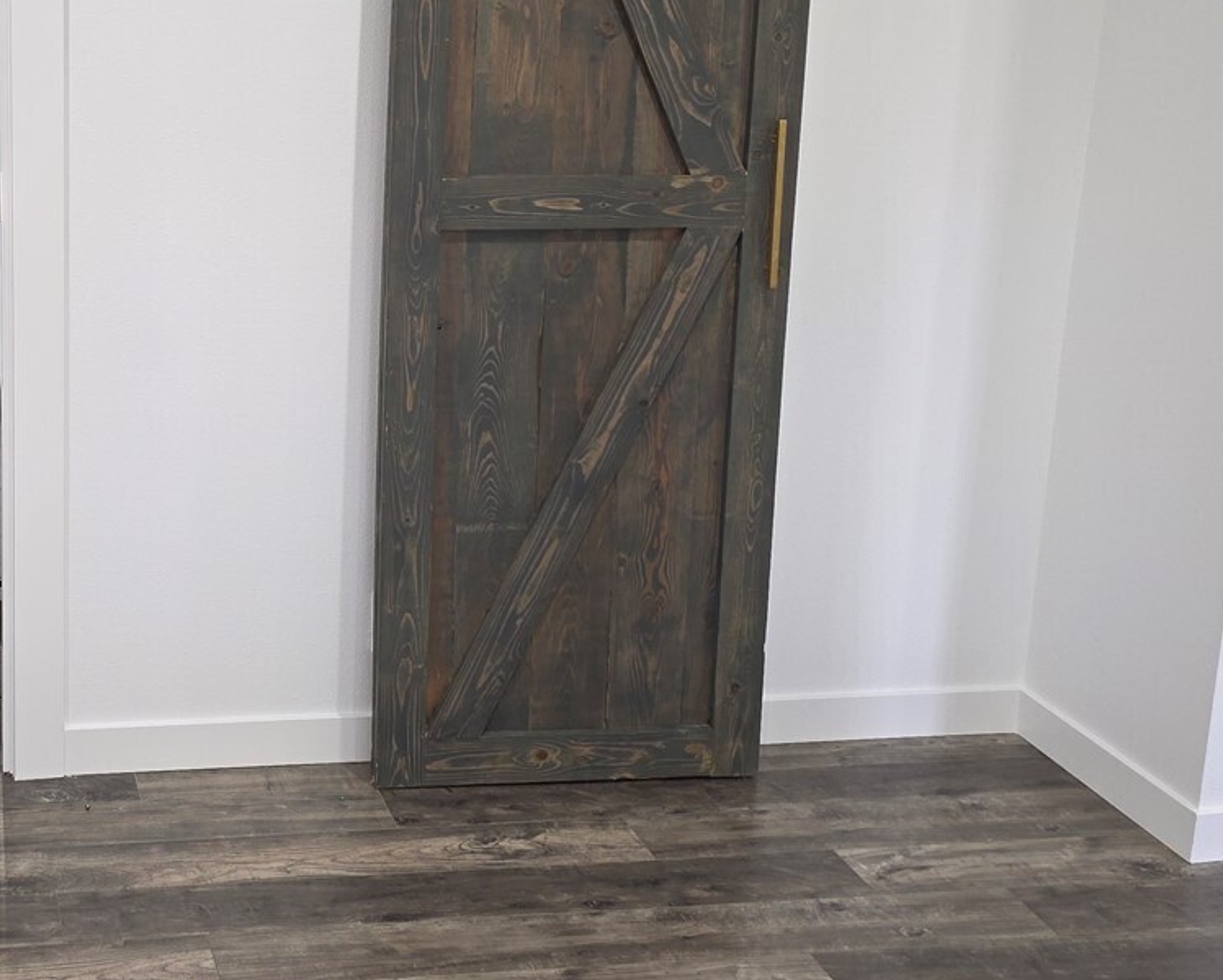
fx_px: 1738
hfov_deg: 36.6
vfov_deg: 31.0
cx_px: 146
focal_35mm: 48
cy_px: 260
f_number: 1.7
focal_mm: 6.3
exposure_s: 1/60
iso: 100
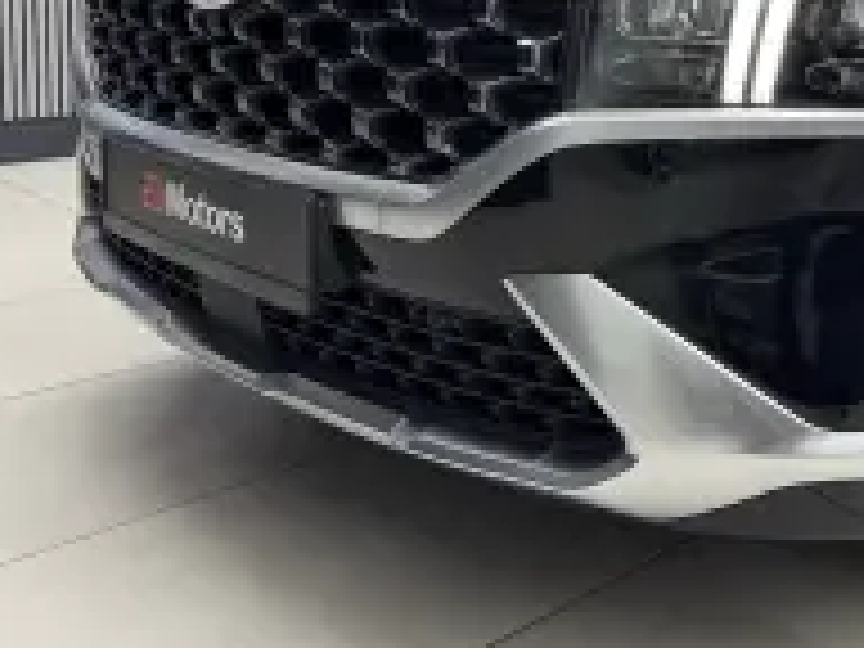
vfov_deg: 31.0
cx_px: 734
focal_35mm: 45
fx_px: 1123
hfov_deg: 39.8
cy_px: 94
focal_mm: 6.76
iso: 250
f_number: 1.78
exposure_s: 1/48
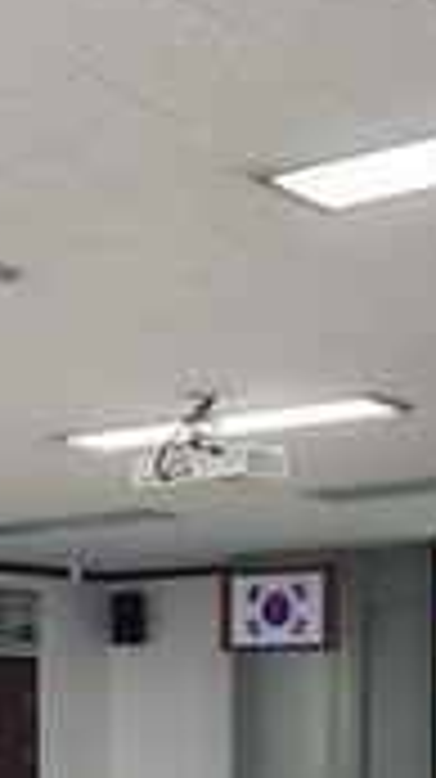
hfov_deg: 13.8
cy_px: 841
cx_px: 121
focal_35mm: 87
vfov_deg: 23.1
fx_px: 1792
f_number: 1.8
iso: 100
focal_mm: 5.4
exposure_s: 1/120
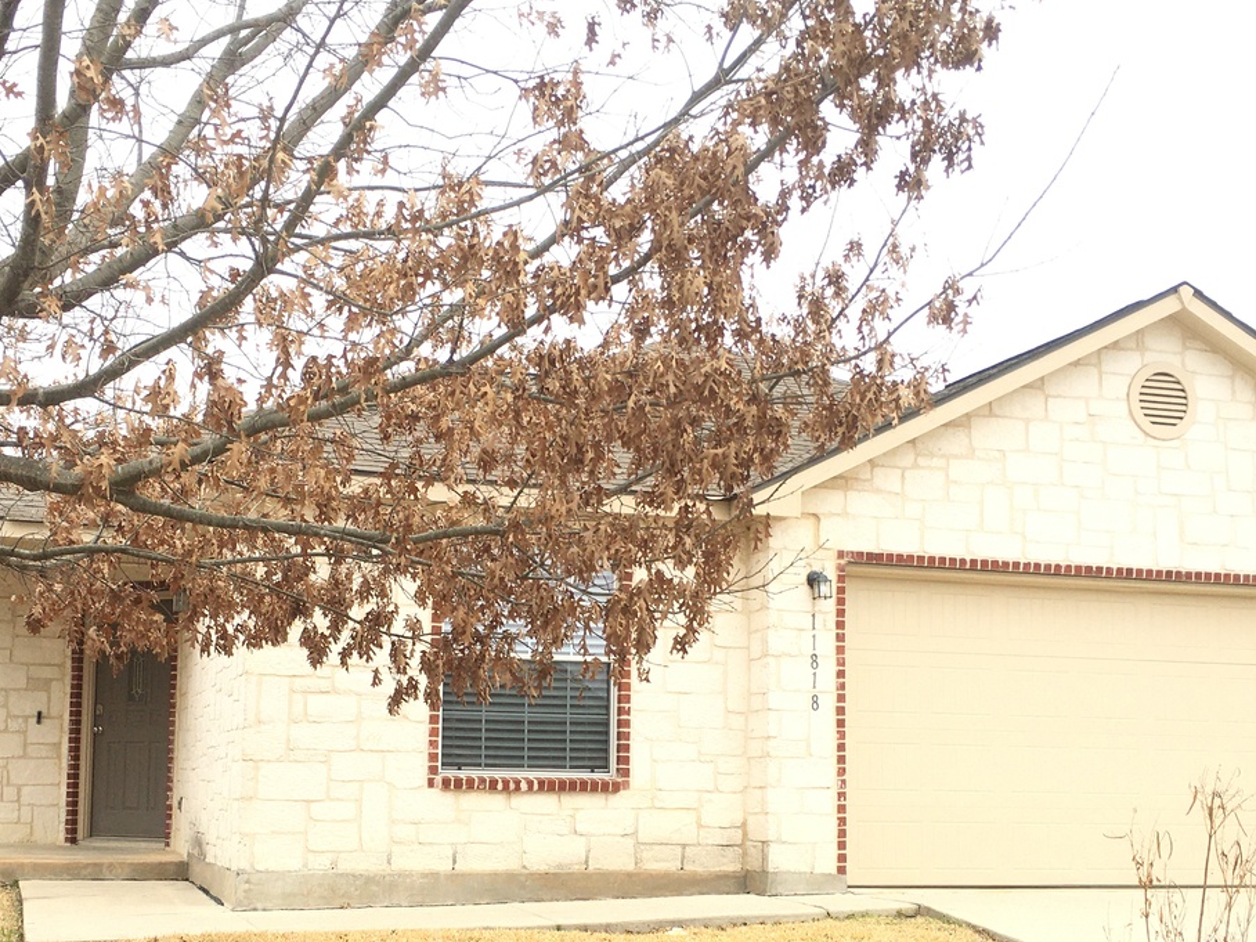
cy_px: 669
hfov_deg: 41.2
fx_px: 1669
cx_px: 555
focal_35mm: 46
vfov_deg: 31.1
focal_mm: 4.15
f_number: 2.2
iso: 25
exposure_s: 1/416
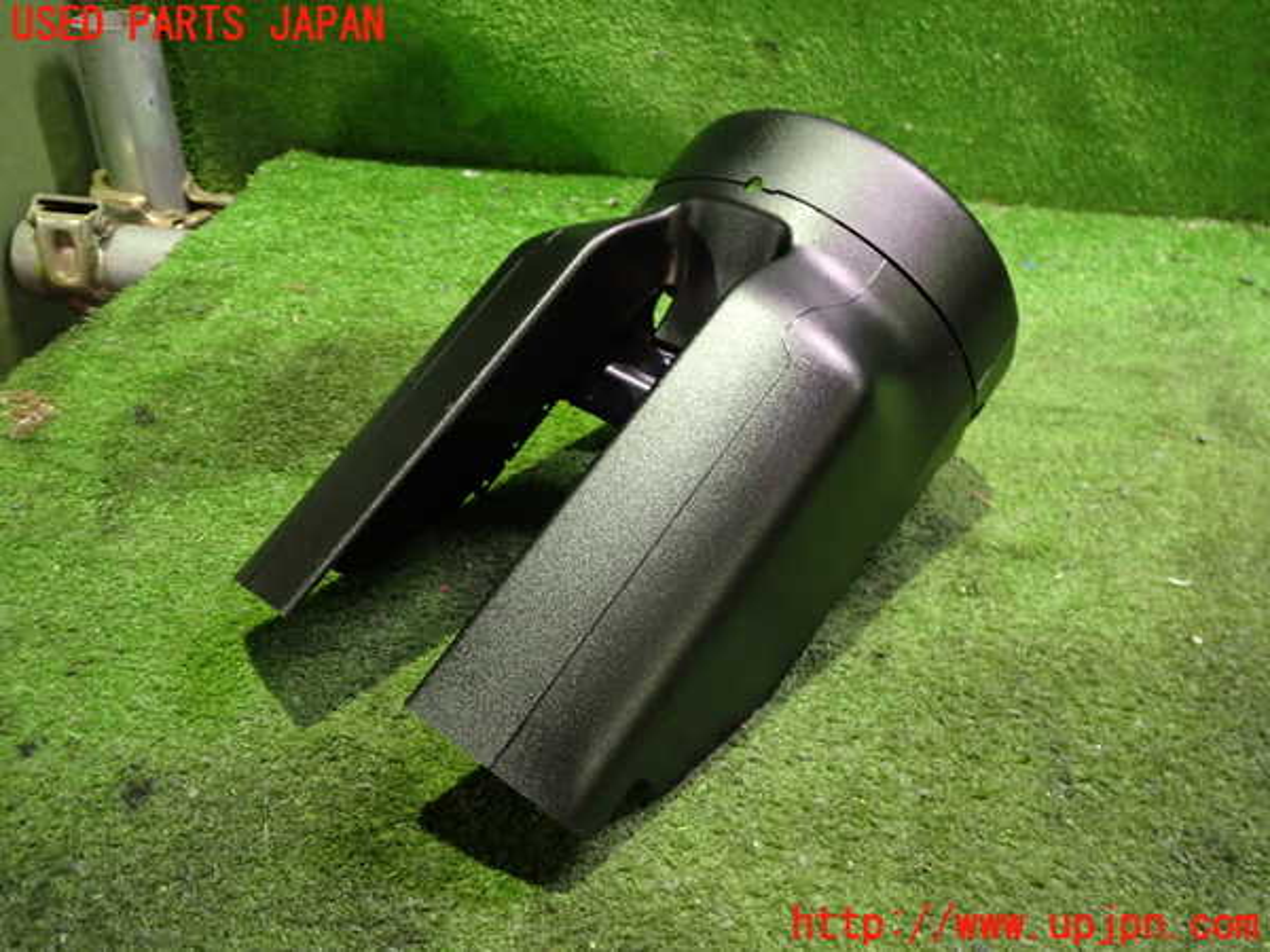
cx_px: 635
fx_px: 1101
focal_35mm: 30
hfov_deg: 60.0
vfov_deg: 46.8
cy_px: 476
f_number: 2.3
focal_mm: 5.4
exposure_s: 1/20
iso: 800
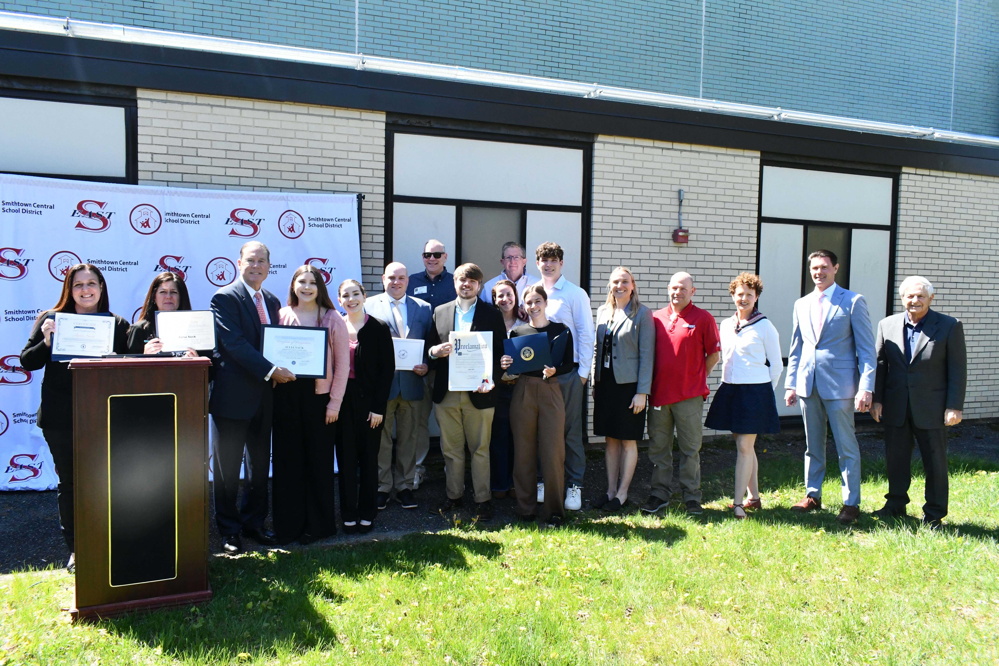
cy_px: 333
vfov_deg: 47.9
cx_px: 500
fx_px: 749
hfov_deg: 67.4
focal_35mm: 27
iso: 2000
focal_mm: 18
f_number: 13
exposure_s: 1/640
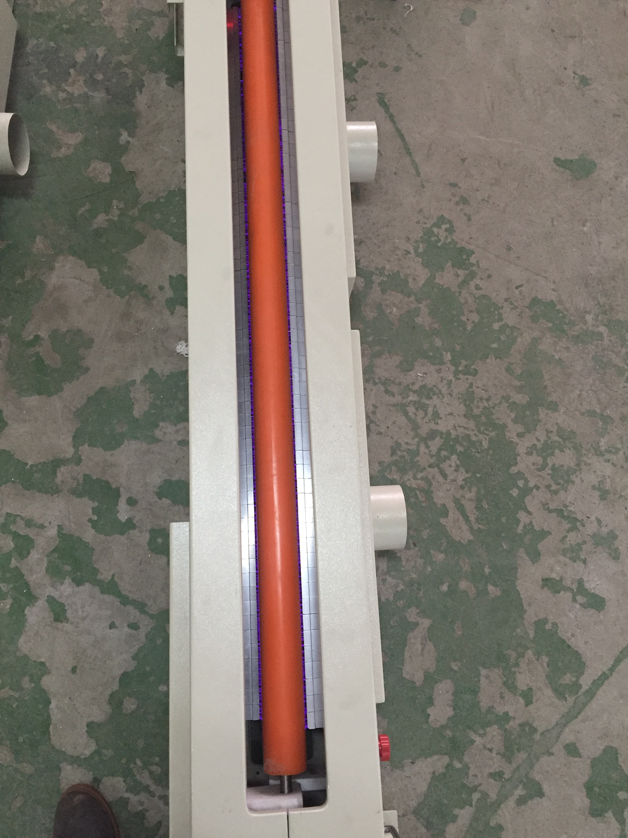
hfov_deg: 48.2
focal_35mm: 29
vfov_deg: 61.7
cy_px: 419
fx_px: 701
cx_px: 314
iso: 200
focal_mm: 4.15
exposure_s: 1/33
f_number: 2.2
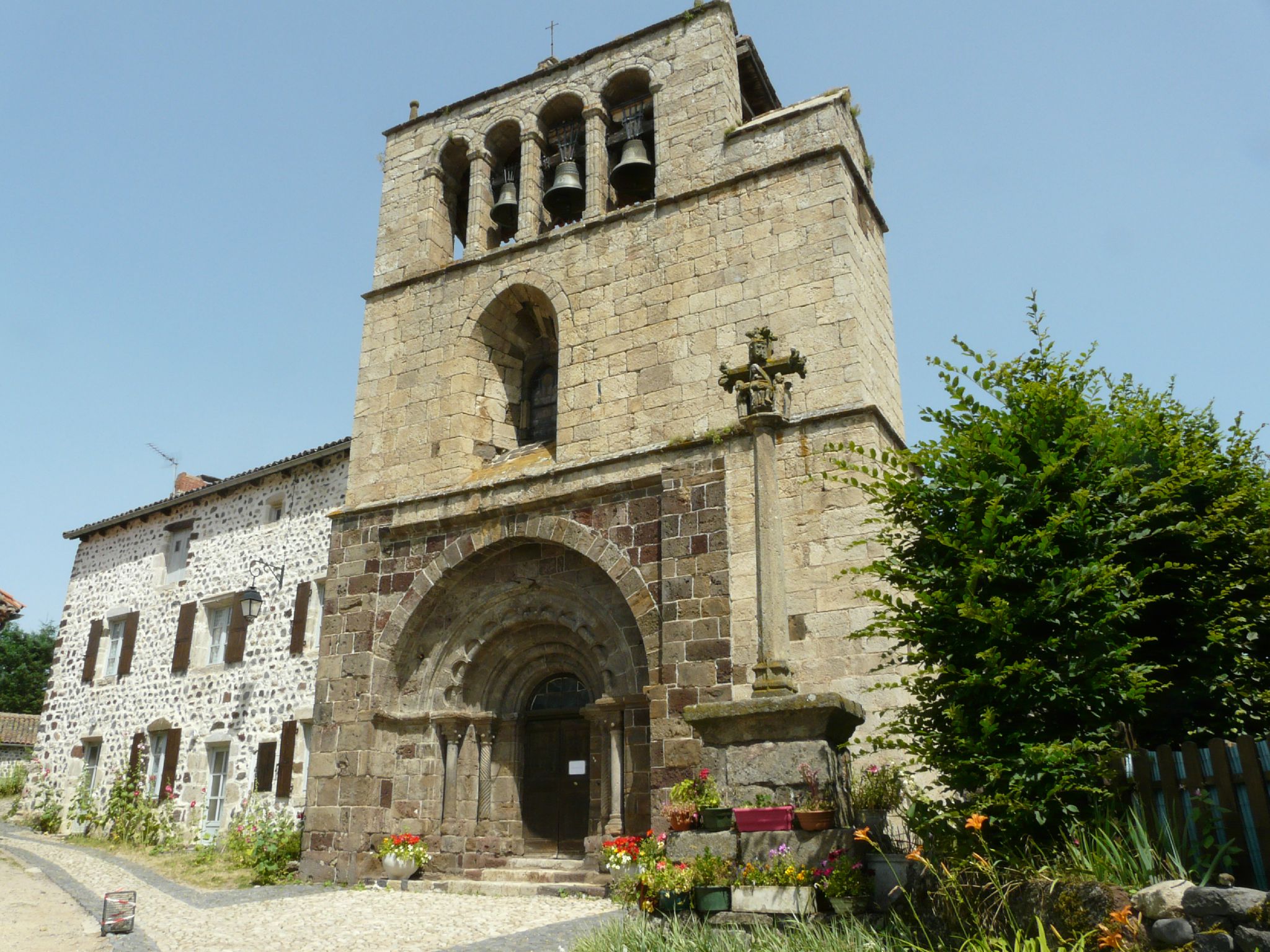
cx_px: 635
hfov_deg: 63.4
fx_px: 1027
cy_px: 476
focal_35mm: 28
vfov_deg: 49.7
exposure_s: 1/200
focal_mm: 4.6
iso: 100
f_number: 8
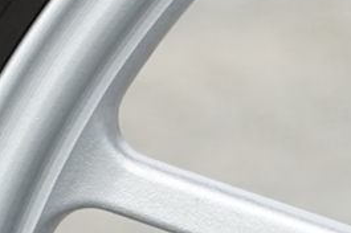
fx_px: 11586
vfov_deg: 1.2
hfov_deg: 1.7
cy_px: -281
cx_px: 751
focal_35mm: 1190
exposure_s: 1/1500
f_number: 5.6
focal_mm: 105
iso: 800
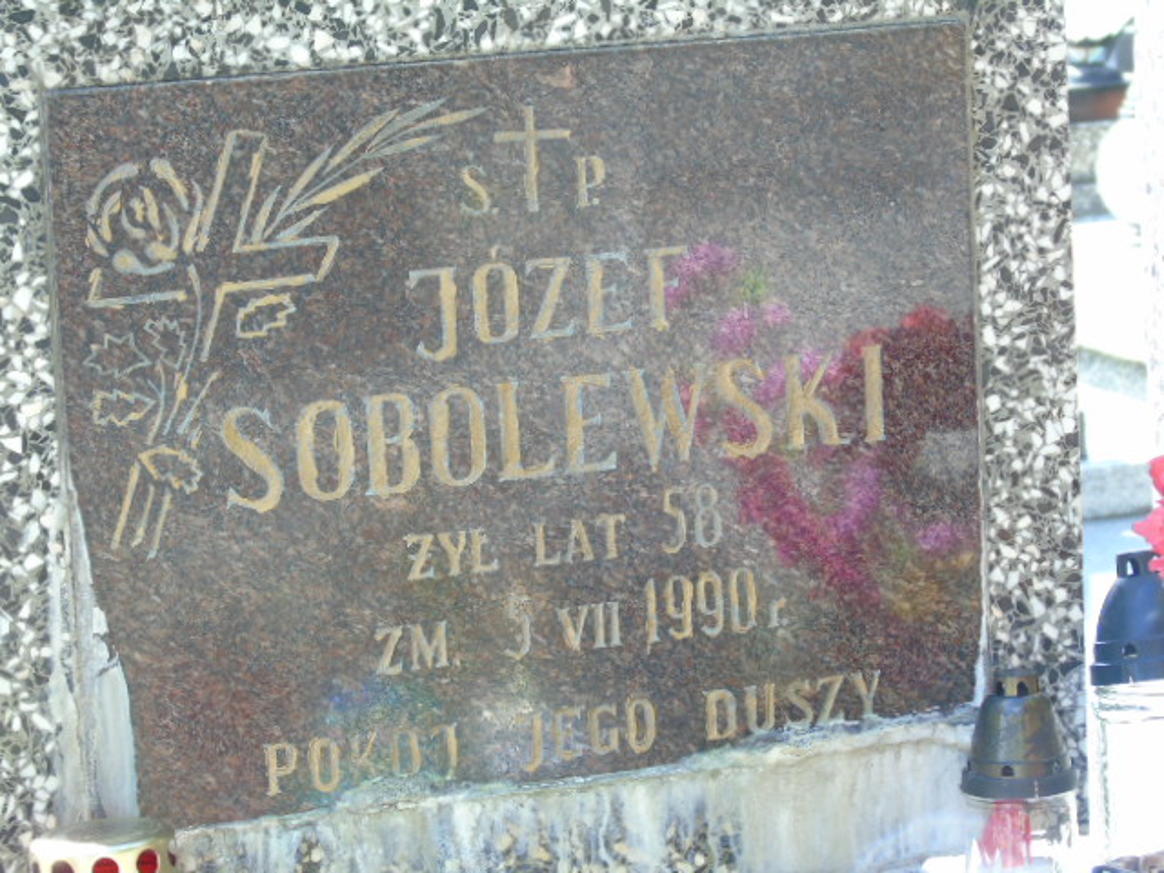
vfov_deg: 10.4
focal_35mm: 142
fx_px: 4775
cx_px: 582
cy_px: 436
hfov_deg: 13.9
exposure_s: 1/125
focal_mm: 25
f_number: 4.7
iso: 250
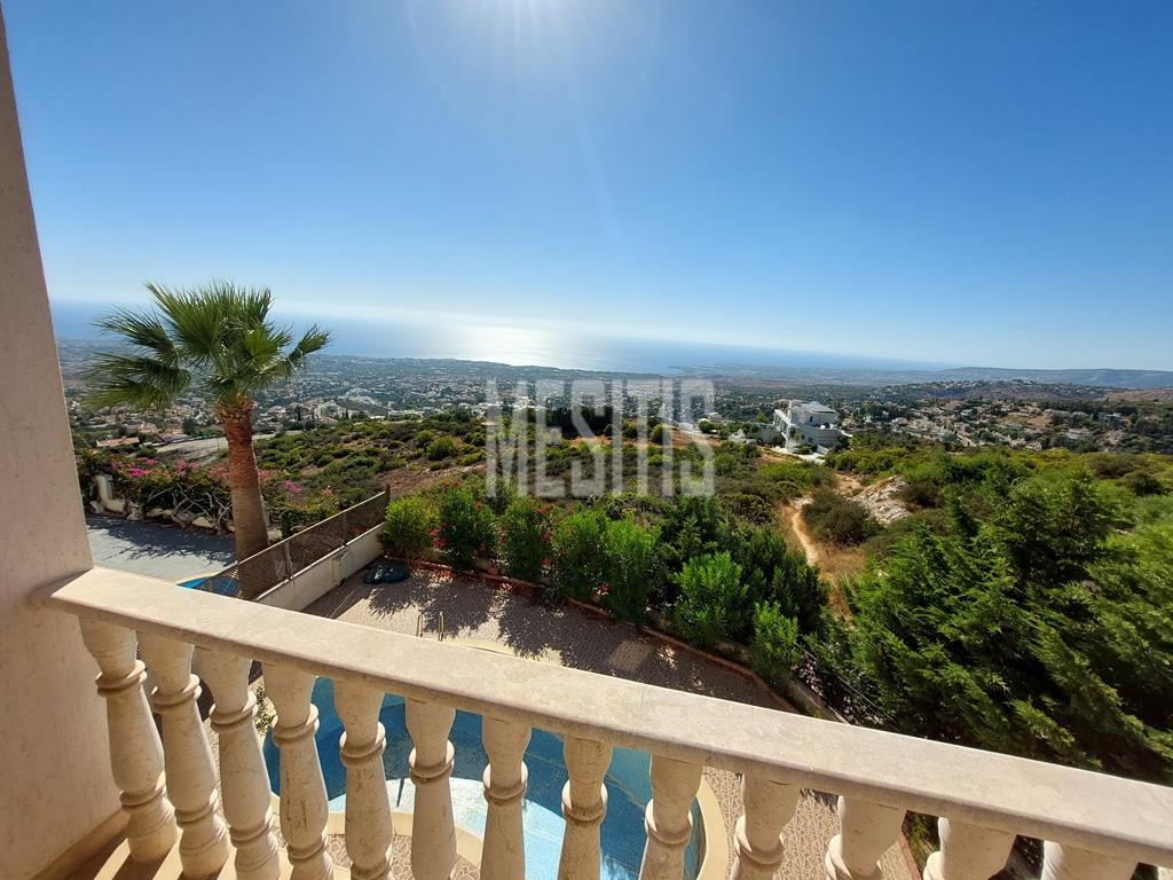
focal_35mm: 13
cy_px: 440
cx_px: 586
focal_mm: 1.74
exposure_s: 1/2610
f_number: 2.2
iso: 50
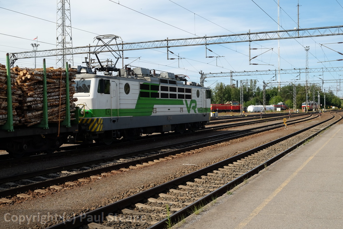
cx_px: 172
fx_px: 410
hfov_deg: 45.4
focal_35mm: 43
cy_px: 114
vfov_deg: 31.2
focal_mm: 28.9
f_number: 5.6
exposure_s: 1/400
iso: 200
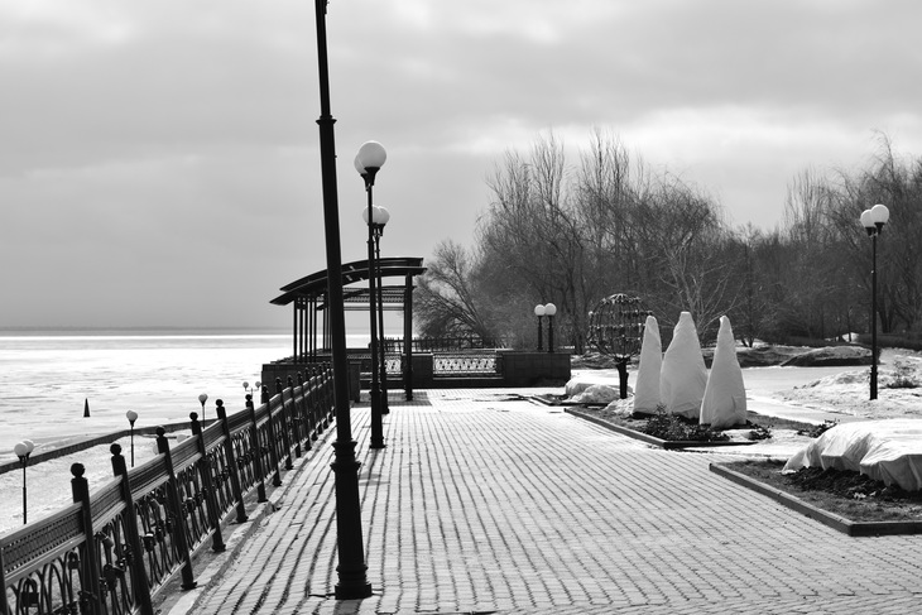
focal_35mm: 75
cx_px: 461
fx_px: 1921
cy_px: 308
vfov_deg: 18.2
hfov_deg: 27.0
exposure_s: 1/1600
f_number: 5.6
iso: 125
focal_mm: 50
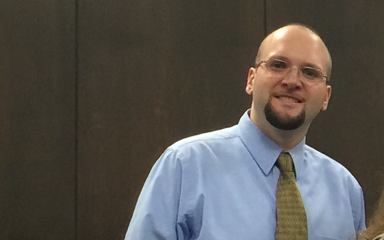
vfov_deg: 9.3
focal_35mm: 141
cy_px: 202
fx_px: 1476
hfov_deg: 13.9
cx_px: 582
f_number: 2.2
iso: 64
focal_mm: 4.15
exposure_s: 1/15
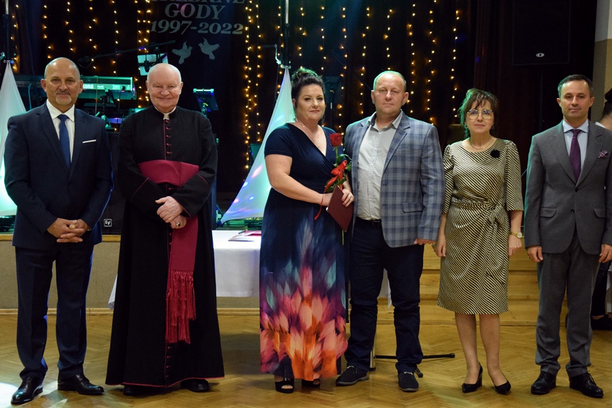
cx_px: 306
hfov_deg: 31.9
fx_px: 1071
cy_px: 204
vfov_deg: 21.6
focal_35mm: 63
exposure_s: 1/100
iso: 5000
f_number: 4.8
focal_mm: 42
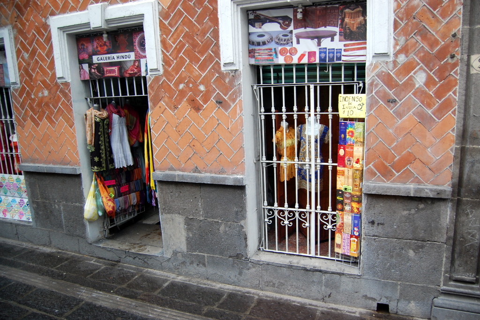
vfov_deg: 47.9
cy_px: 160
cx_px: 240
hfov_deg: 67.4
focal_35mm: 27
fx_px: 360
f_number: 4
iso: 400
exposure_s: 1/60
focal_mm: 18
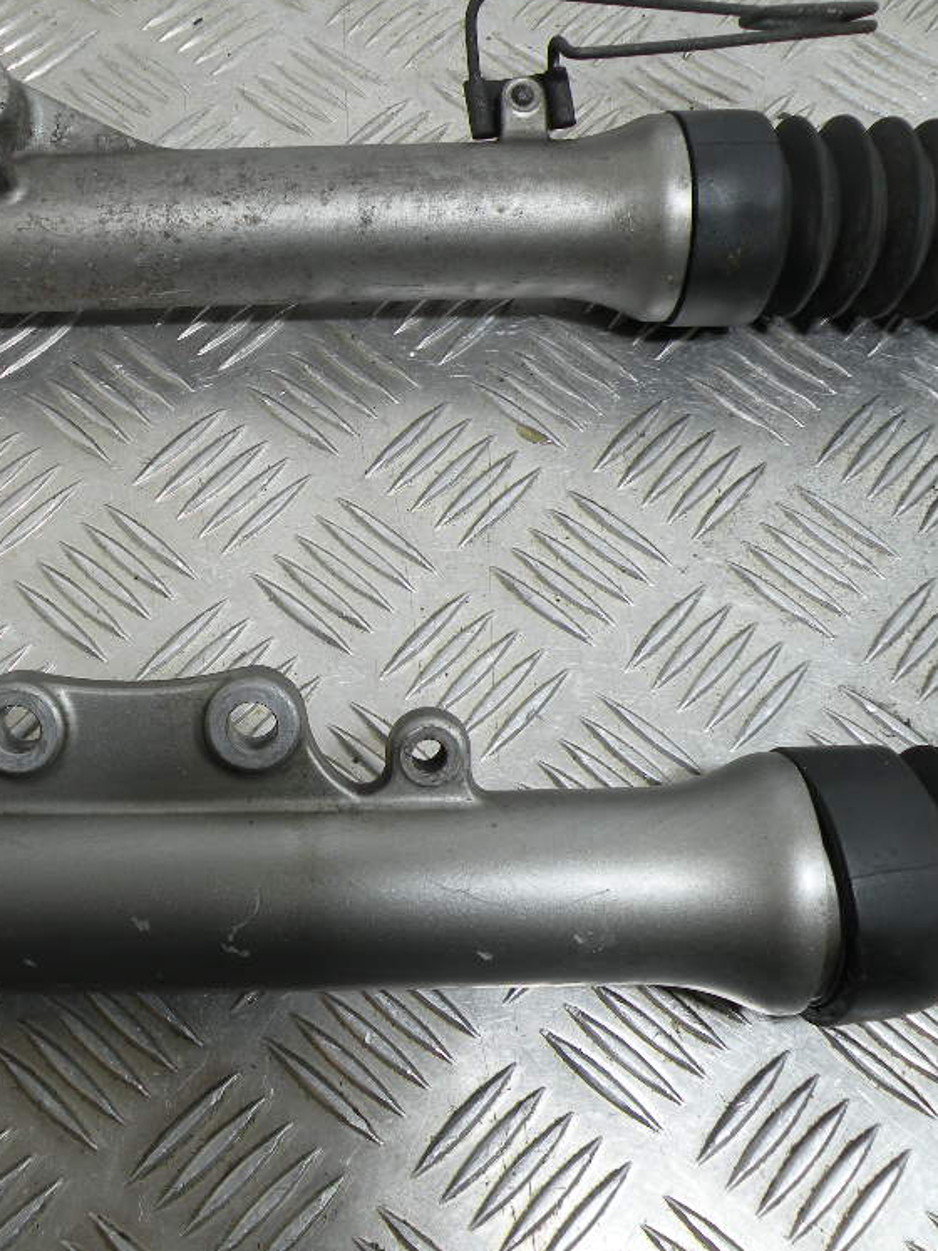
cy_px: 620
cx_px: 204
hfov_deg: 37.4
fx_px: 1337
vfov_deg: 50.1
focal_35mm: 37
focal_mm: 4.7
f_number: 2.8
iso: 64
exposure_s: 1/59.5
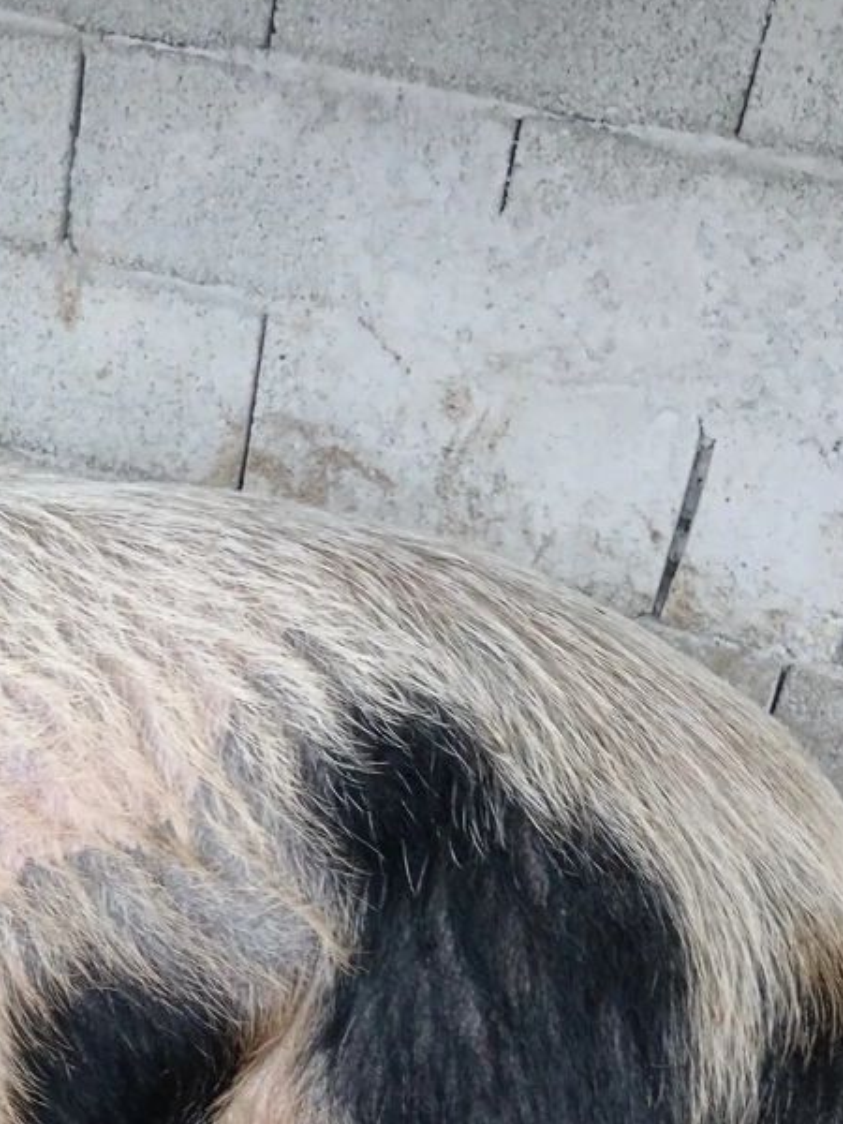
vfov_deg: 31.3
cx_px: 32
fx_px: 1948
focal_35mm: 60
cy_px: 907
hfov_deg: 23.5
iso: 809
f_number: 1.9
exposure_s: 1/25
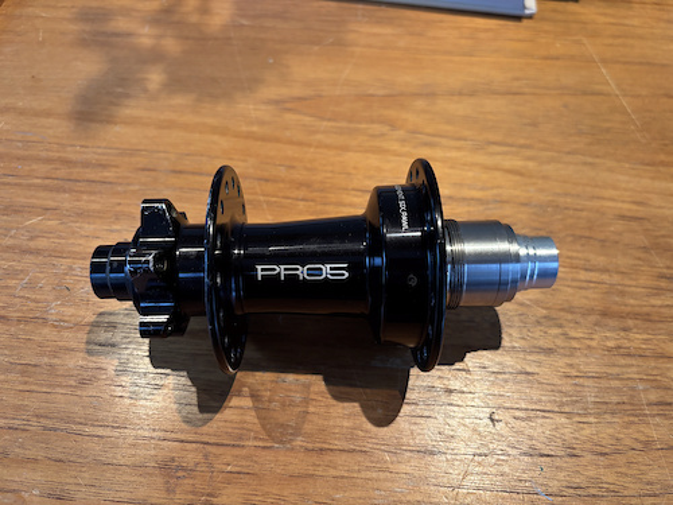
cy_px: 252
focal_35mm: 26
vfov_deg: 53.1
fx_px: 505
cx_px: 336
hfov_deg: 67.3
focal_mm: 5.96
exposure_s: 1/60
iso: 160
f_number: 1.6
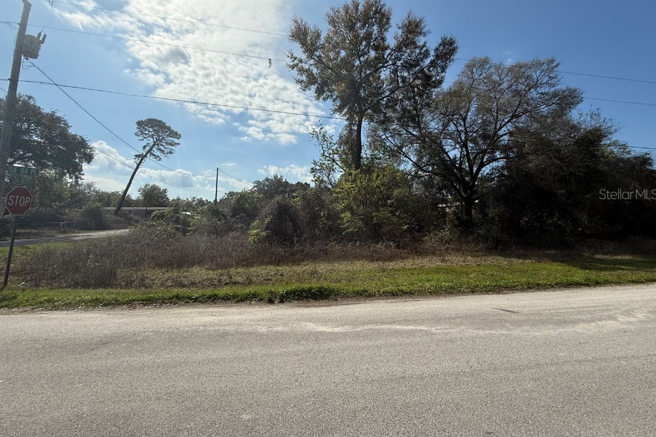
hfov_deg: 100.4
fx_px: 273
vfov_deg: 77.1
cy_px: 194
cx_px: 323
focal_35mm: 15
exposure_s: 1/4762
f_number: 2.2
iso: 64
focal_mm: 2.22
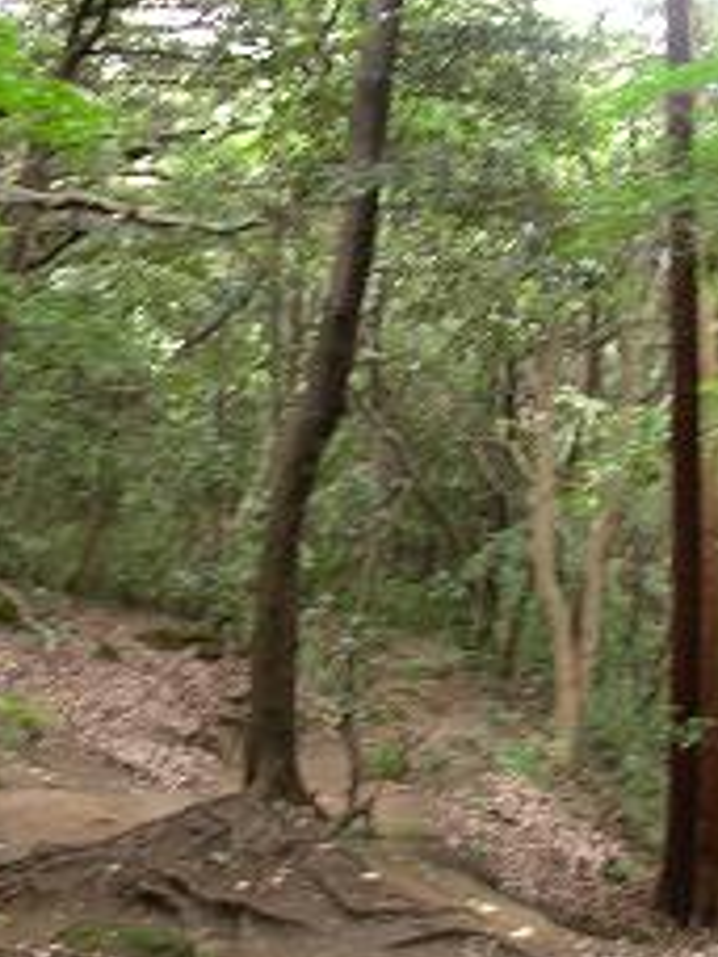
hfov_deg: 23.6
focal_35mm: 62
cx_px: 351
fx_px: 1715
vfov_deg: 31.2
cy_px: 520
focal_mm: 7.8
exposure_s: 1/2.5
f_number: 2.8
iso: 200
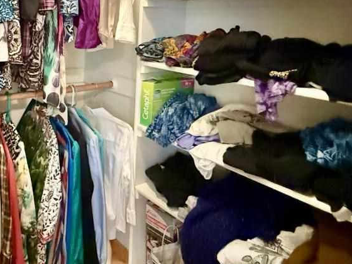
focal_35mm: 32
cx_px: 43
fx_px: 325
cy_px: 48
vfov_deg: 42.0
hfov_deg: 51.0
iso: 1250
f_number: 2.2
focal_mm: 2.22
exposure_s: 1/40
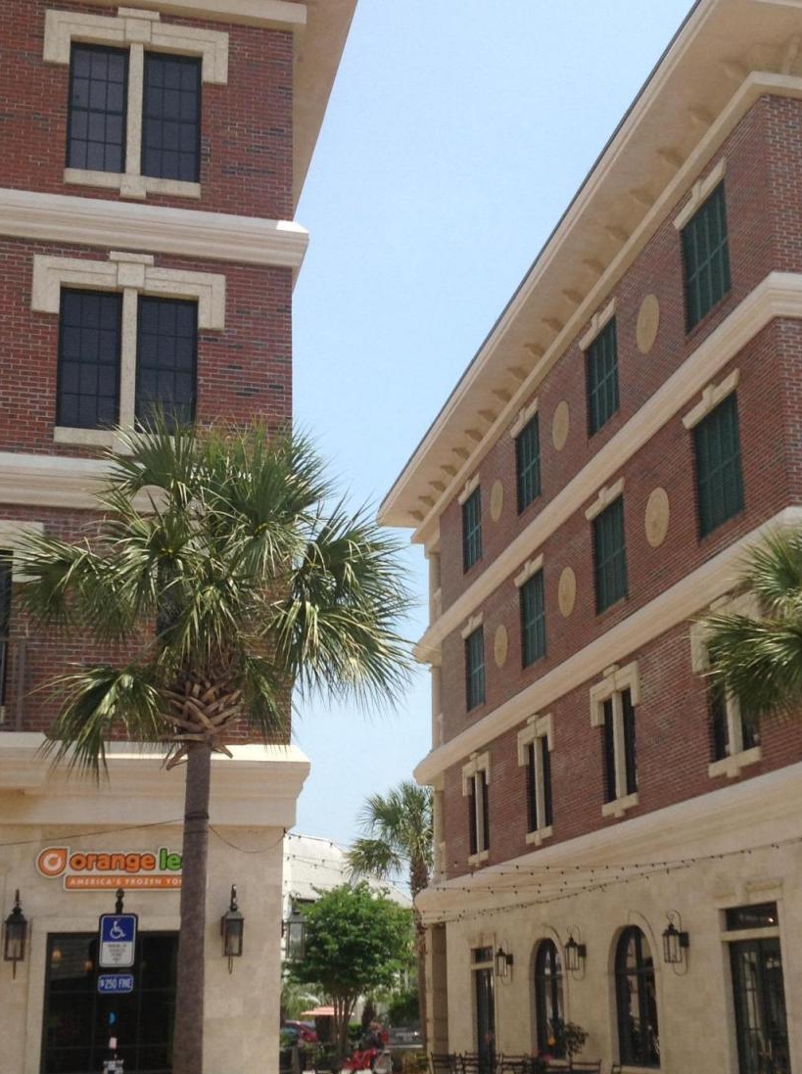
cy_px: 642
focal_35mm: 51
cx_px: 430
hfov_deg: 28.5
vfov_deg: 37.4
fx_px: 1580
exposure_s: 1/1779
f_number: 2.4
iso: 50
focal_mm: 4.28
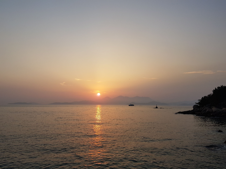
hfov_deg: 67.3
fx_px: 170
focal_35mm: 26
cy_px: 84
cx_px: 113
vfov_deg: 53.1
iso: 40
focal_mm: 4.2
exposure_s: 1/1240
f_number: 1.7
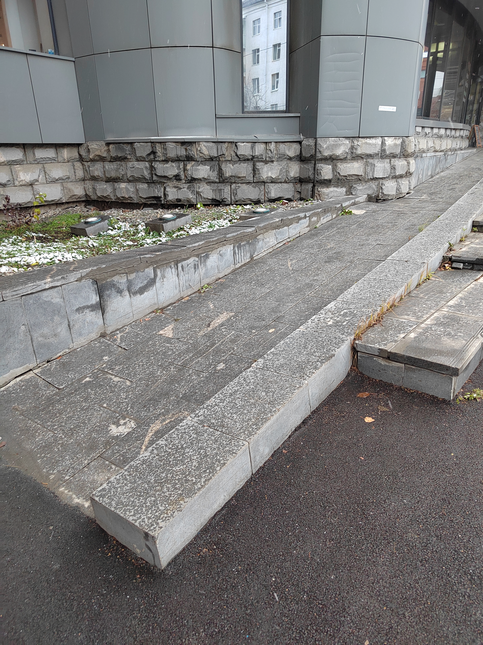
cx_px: 242
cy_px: 322
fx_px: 428
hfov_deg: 58.9
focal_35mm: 23
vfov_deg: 73.9
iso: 1853
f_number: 1.9
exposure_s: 1/50
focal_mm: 5.52
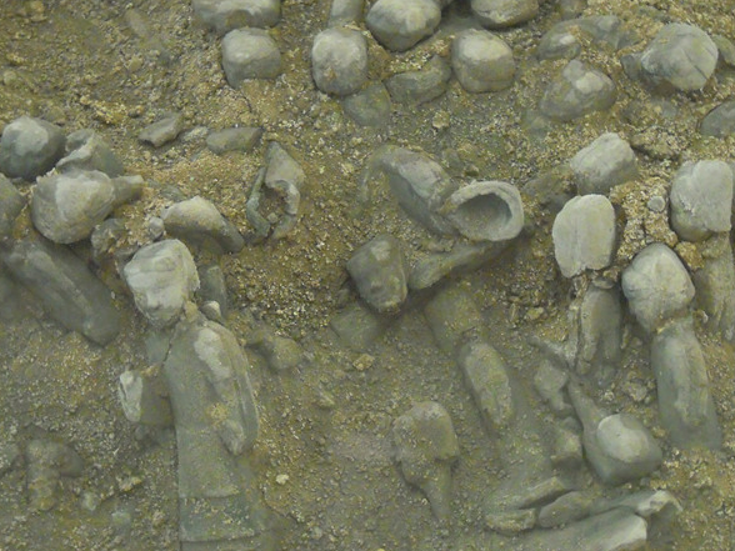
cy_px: 287
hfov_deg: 21.5
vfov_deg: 16.2
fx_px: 1932
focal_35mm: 91
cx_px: 402
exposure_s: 1/8
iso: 800
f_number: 4
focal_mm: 11.2
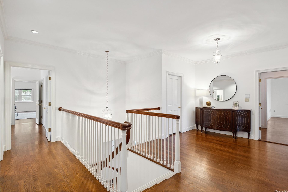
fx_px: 128
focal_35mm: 16
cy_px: 93
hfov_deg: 96.7
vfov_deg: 73.7
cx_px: 152
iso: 320
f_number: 9
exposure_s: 1/6
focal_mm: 10
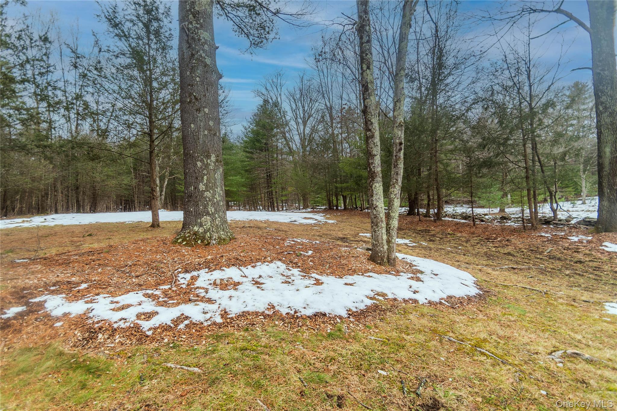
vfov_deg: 77.3
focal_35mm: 15
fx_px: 257
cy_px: 206
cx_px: 308
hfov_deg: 100.4
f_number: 4.5
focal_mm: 10
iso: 100
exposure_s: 1/80
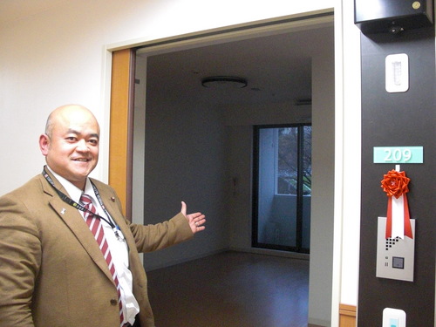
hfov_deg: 51.4
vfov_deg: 39.7
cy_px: 164
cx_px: 218
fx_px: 453
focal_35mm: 36
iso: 800
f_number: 2.8
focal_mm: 6.3
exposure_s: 1/125
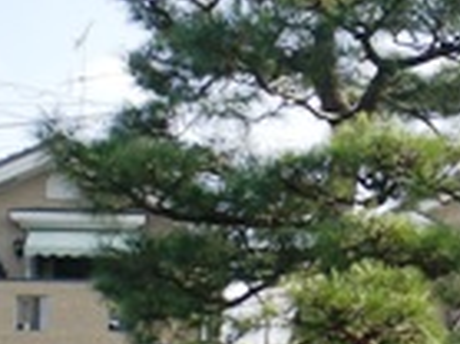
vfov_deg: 11.5
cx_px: 516
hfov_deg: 15.1
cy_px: 334
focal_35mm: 127
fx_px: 1686
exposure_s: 1/147
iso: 50
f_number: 4.9
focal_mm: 7.4
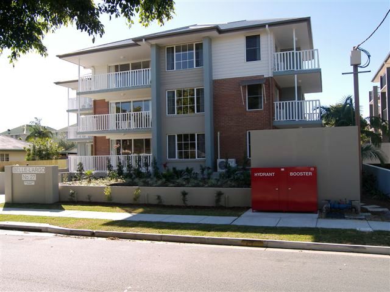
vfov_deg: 44.2
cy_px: 146
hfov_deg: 56.8
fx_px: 361
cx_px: 195
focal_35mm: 32
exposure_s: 1/320
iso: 50
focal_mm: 6.7
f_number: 3.2
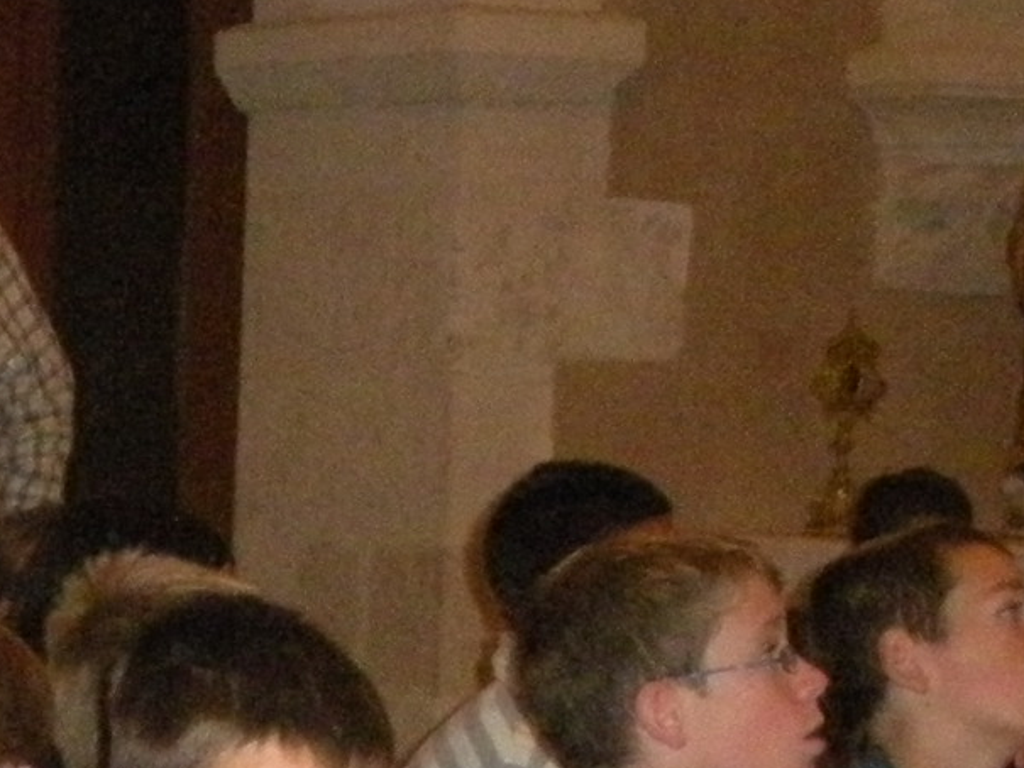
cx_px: -295
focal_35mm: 150
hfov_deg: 12.7
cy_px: 1164
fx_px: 4438
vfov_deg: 9.6
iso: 703
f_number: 3.5
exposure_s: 1/60
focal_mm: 6.3
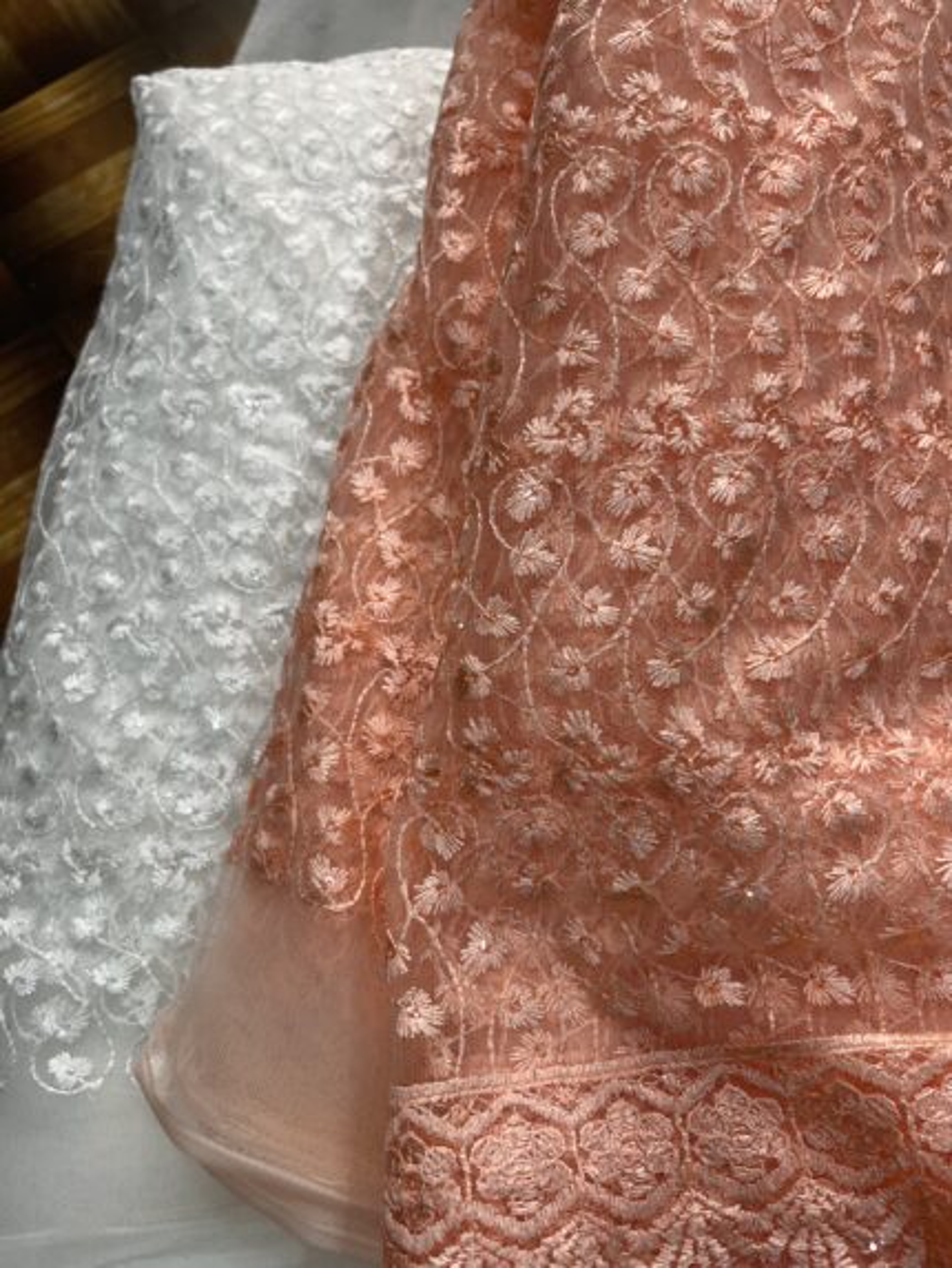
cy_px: 634
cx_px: 476
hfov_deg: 53.1
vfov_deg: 67.3
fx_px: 953
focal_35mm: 26
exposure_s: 1/100
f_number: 1.6
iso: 100
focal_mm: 5.1
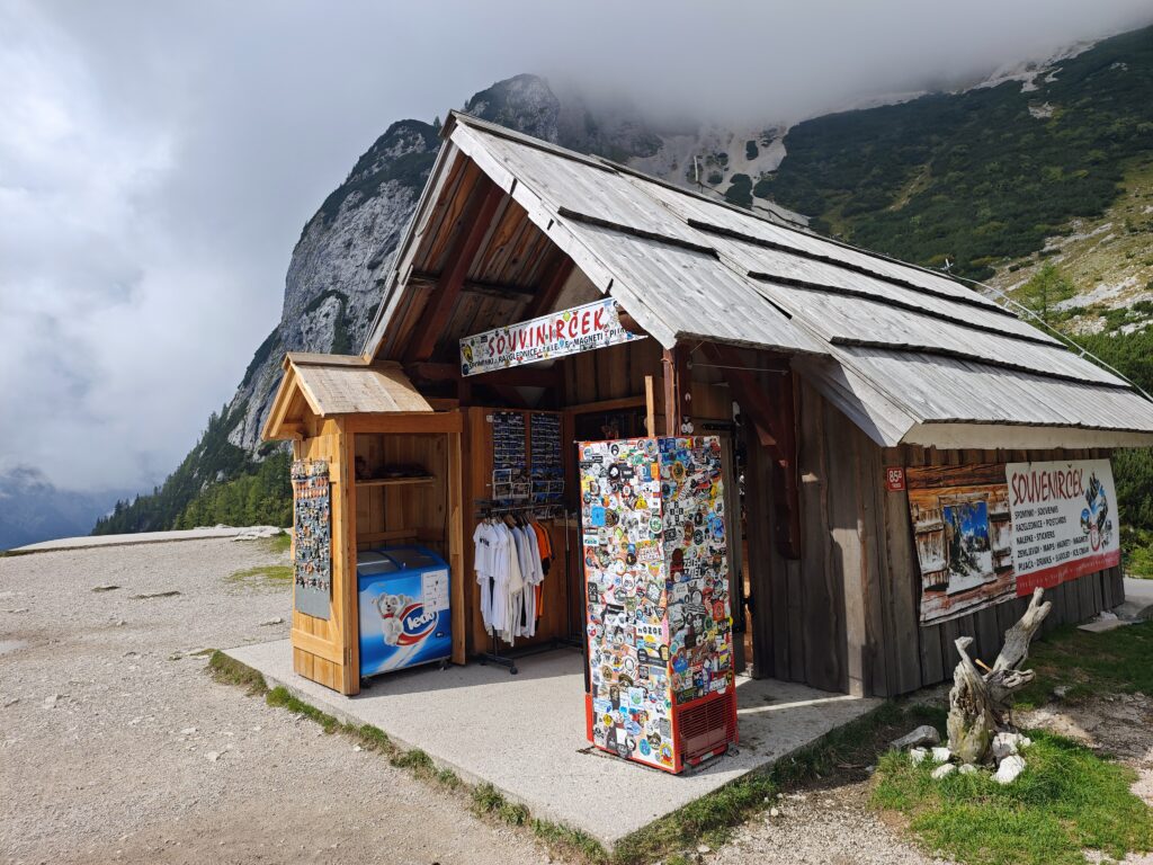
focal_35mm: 23
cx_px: 576
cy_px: 432
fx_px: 766
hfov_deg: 73.9
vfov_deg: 58.9
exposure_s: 1/2150
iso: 50
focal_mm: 8.72
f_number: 2
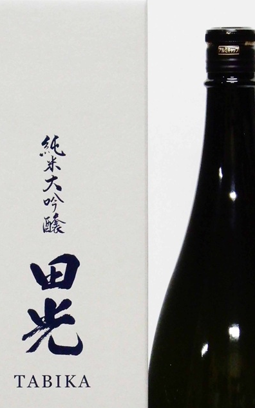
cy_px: 350
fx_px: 7809
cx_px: 124
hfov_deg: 1.9
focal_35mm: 702
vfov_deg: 3.0
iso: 800
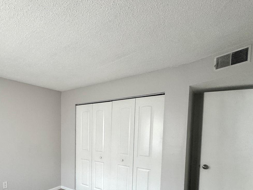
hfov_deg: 70.1
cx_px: 70
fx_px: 168
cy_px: 142
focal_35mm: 23
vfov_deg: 56.1
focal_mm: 2.22
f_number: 2.2
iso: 160
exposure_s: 1/99
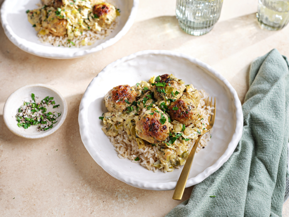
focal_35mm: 50
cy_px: 108
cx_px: 144
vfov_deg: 29.1
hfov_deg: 38.2
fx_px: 417
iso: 320
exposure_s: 1/40
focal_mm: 63
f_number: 6.4
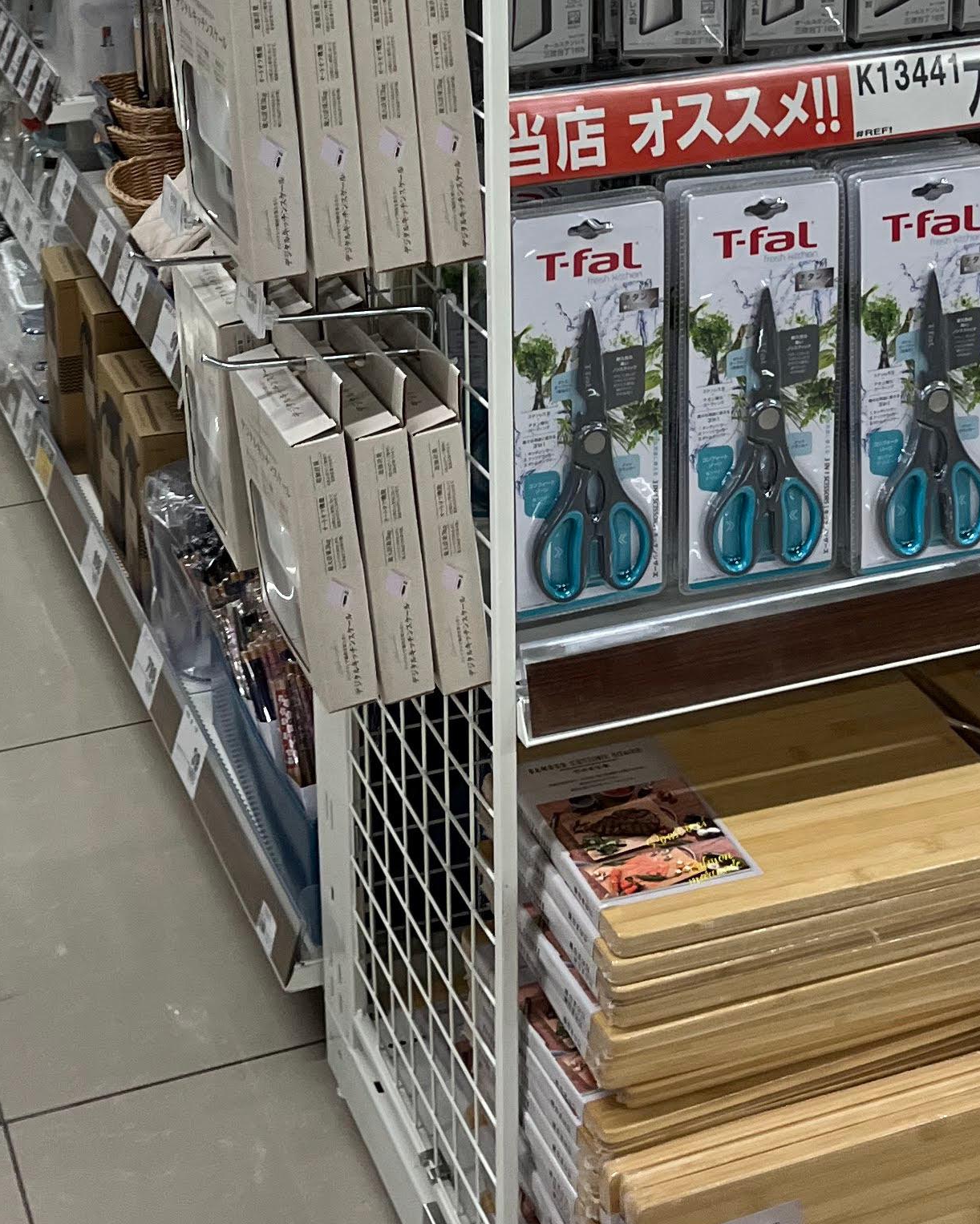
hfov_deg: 22.8
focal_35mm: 67
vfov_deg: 26.8
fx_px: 2429
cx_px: 491
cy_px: 12
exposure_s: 1/100
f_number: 1.6
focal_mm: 5.1
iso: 125
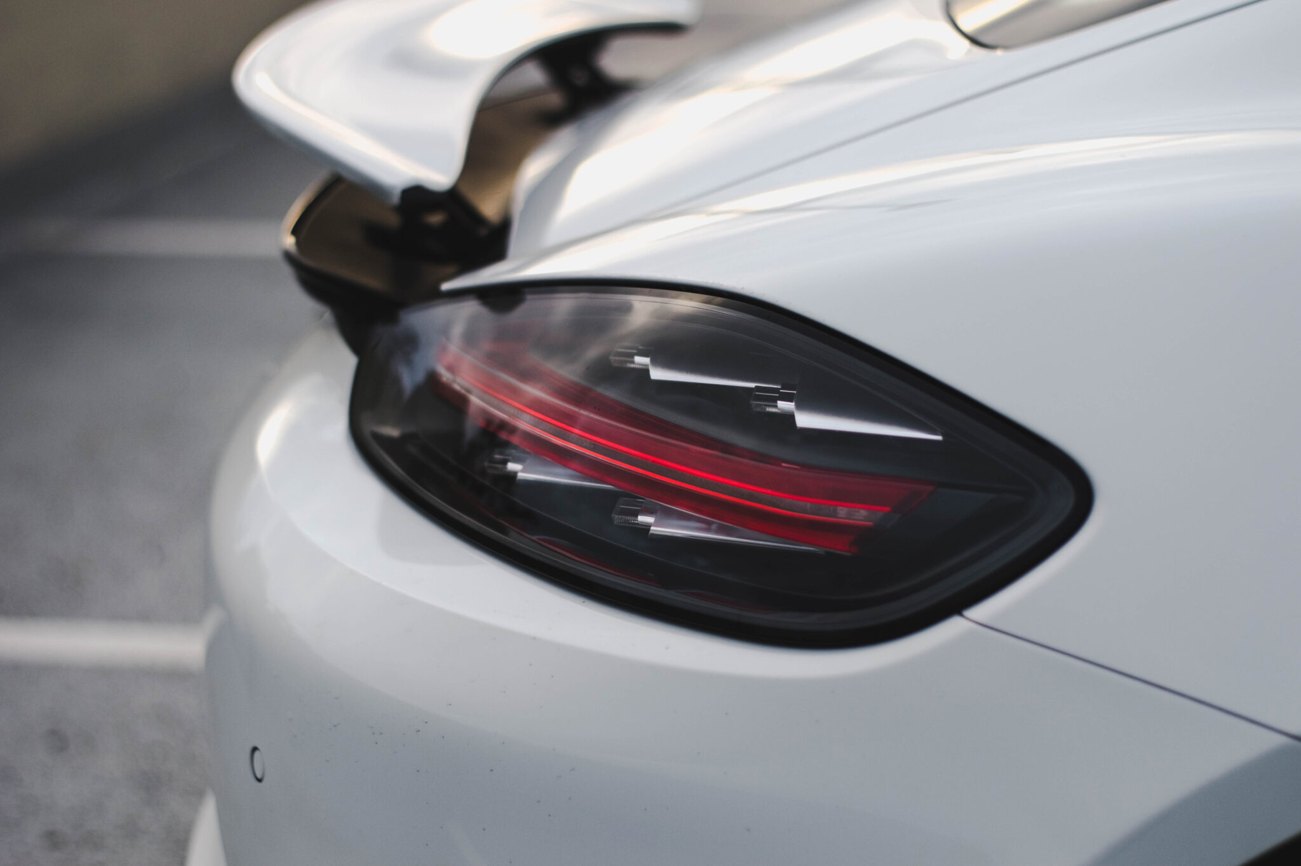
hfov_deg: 27.0
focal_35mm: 75
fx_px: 2708
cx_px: 650
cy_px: 433
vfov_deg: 18.2
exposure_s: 1/1600
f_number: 2.5
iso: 200
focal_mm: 50
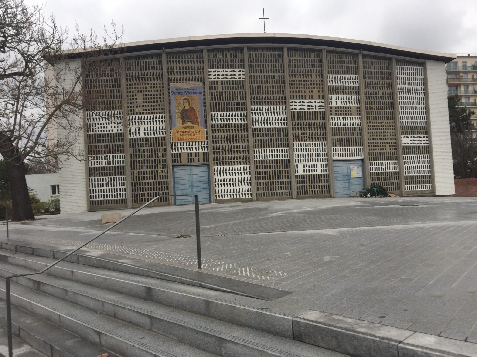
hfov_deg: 61.7
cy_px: 178
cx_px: 238
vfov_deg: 48.2
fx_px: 400
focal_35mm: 29
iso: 32
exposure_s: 1/289
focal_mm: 4.15
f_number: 2.2
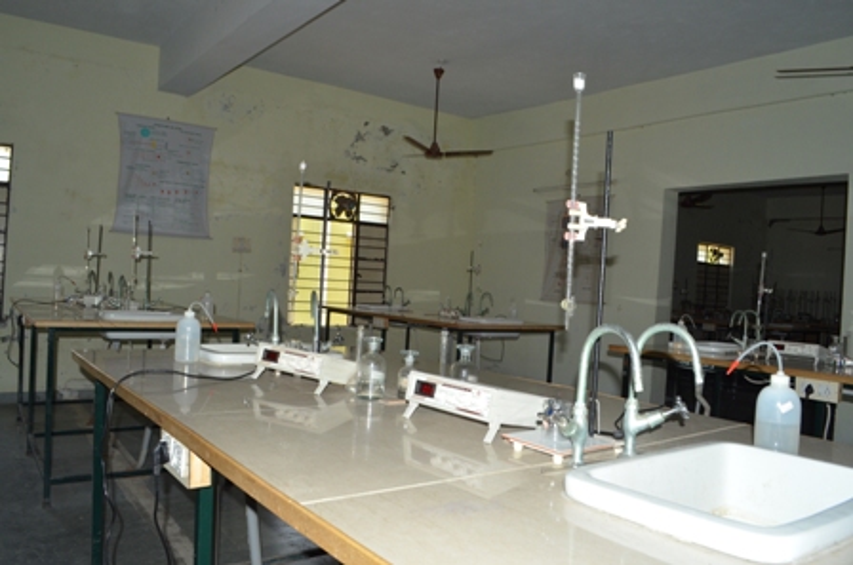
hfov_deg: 67.5
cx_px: 426
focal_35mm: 27
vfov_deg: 47.8
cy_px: 282
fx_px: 639
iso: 500
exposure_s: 1/200
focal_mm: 18
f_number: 11
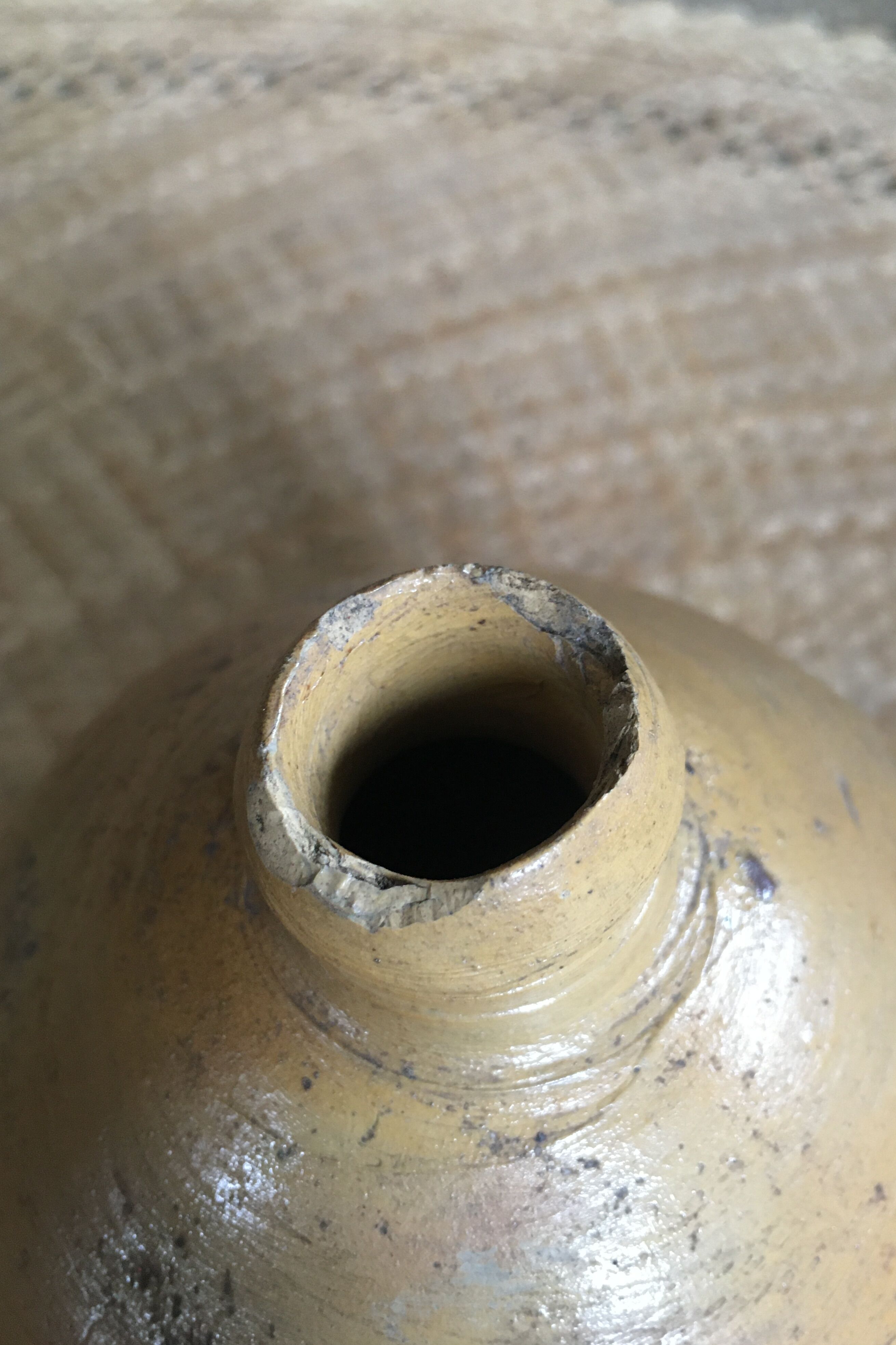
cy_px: 680
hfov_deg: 42.3
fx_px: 1157
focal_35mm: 31
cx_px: 479
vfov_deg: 60.3
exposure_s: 1/33
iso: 160
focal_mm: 4.15
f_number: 2.2
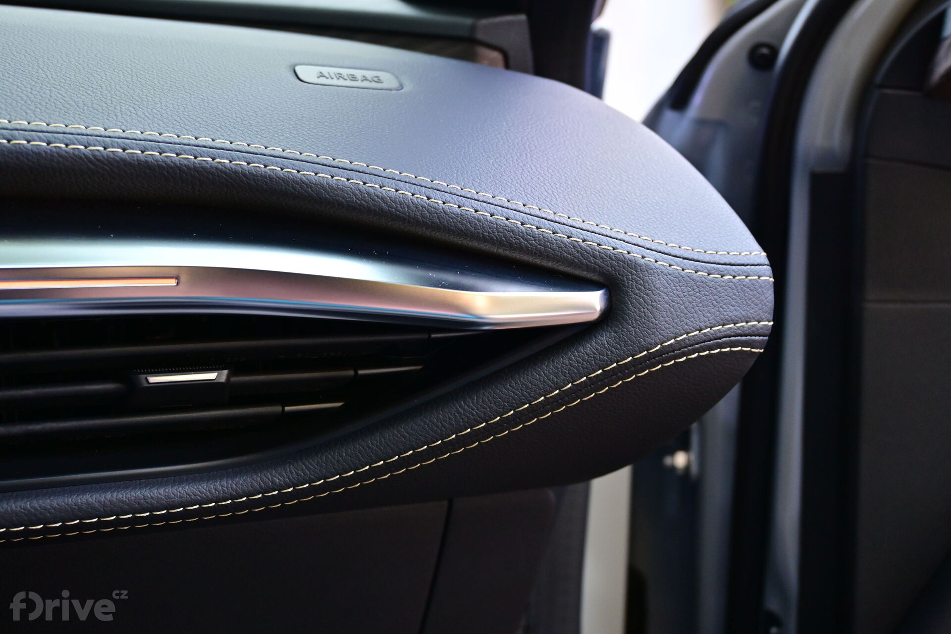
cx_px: 476
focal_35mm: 40
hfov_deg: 48.7
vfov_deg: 33.6
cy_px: 317
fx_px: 1050
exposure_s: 1/60
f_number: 4.5
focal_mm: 26.5
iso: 640
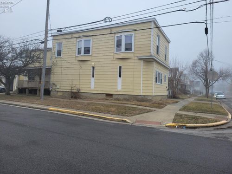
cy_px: 87
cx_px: 116
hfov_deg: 67.3
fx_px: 174
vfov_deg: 53.1
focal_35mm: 26
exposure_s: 1/381
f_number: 1.8
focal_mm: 5.4
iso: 40
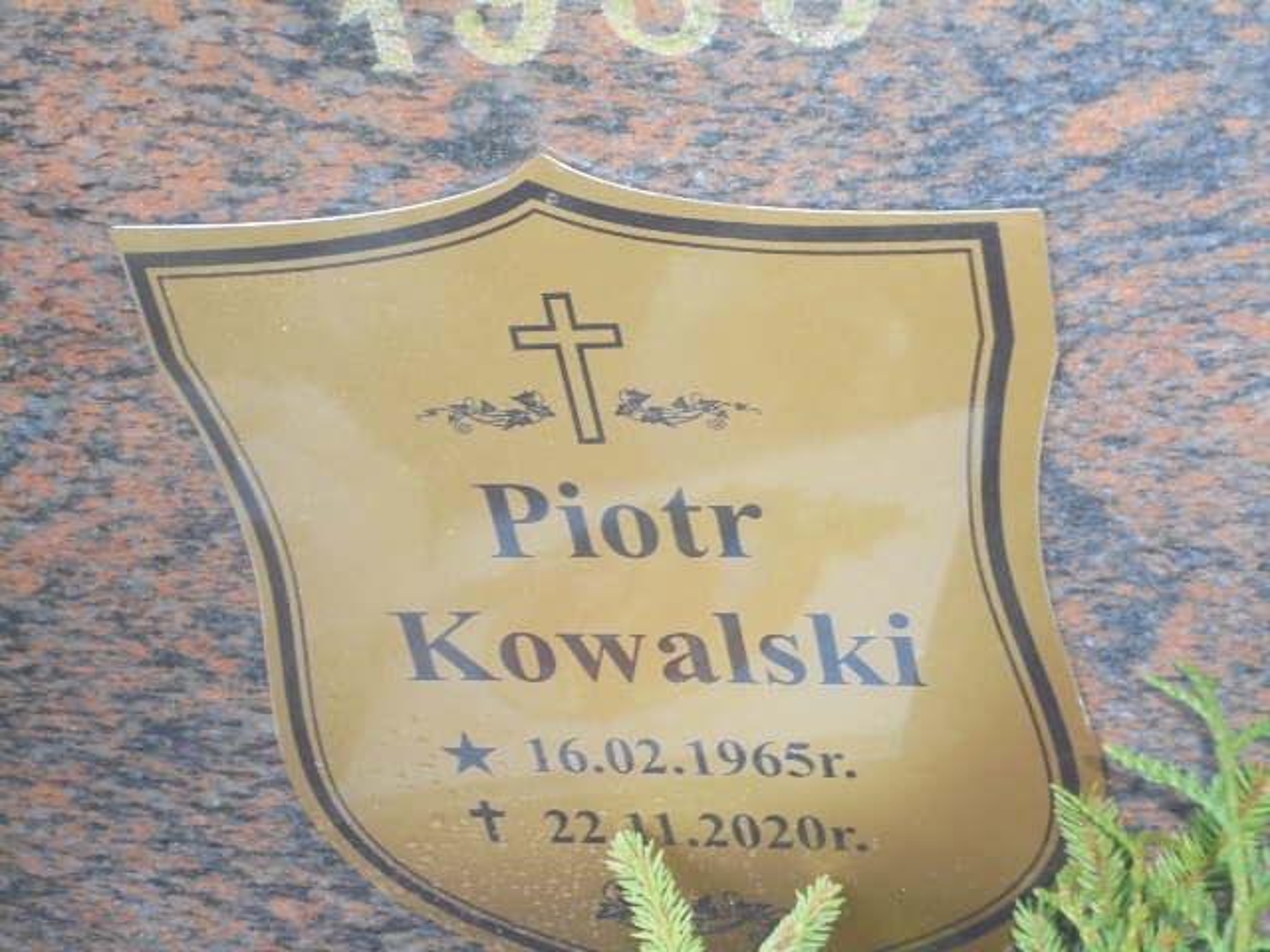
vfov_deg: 17.8
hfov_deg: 23.6
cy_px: 476
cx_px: 635
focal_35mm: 83
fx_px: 3045
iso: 400
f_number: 6.7
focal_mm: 14.9
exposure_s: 1/25
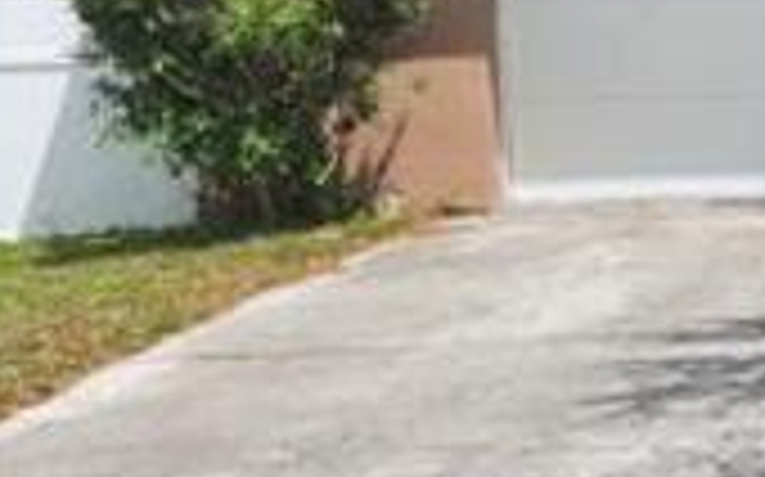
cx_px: 1386
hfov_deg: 15.5
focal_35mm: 115
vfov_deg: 11.3
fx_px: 2396
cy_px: 61
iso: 20
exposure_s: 1/1654
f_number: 1.8
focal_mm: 5.4
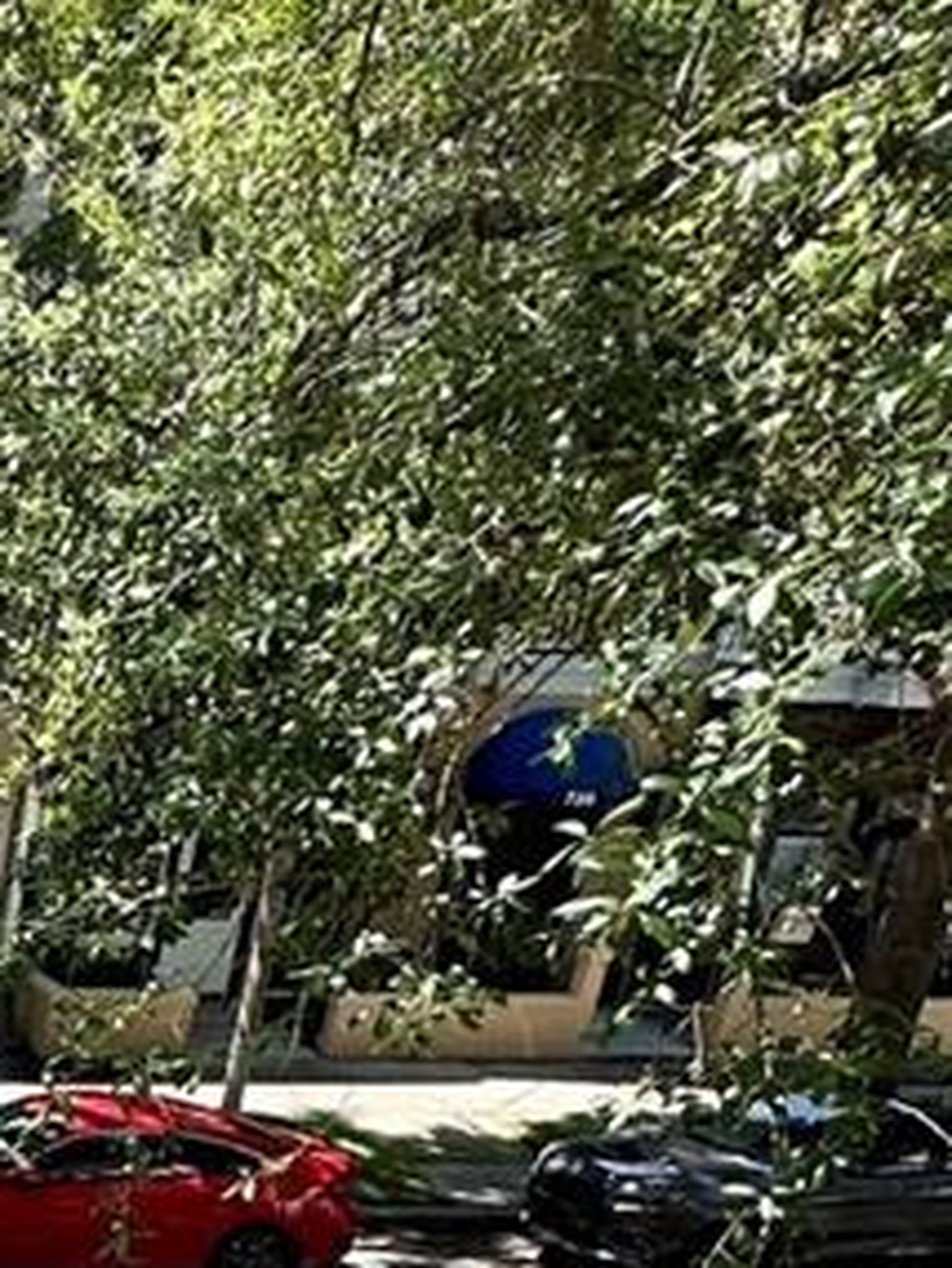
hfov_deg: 19.2
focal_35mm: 59
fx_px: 2162
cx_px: -730
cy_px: 1628
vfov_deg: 27.5
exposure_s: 1/371
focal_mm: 2.22
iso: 40
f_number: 2.2
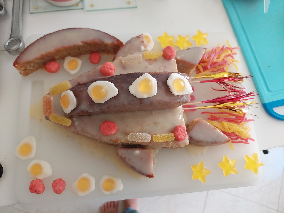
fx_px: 197
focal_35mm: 24
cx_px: 142
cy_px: 106
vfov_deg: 56.8
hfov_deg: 71.6
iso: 125
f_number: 1.8
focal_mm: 5.23
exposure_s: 1/100
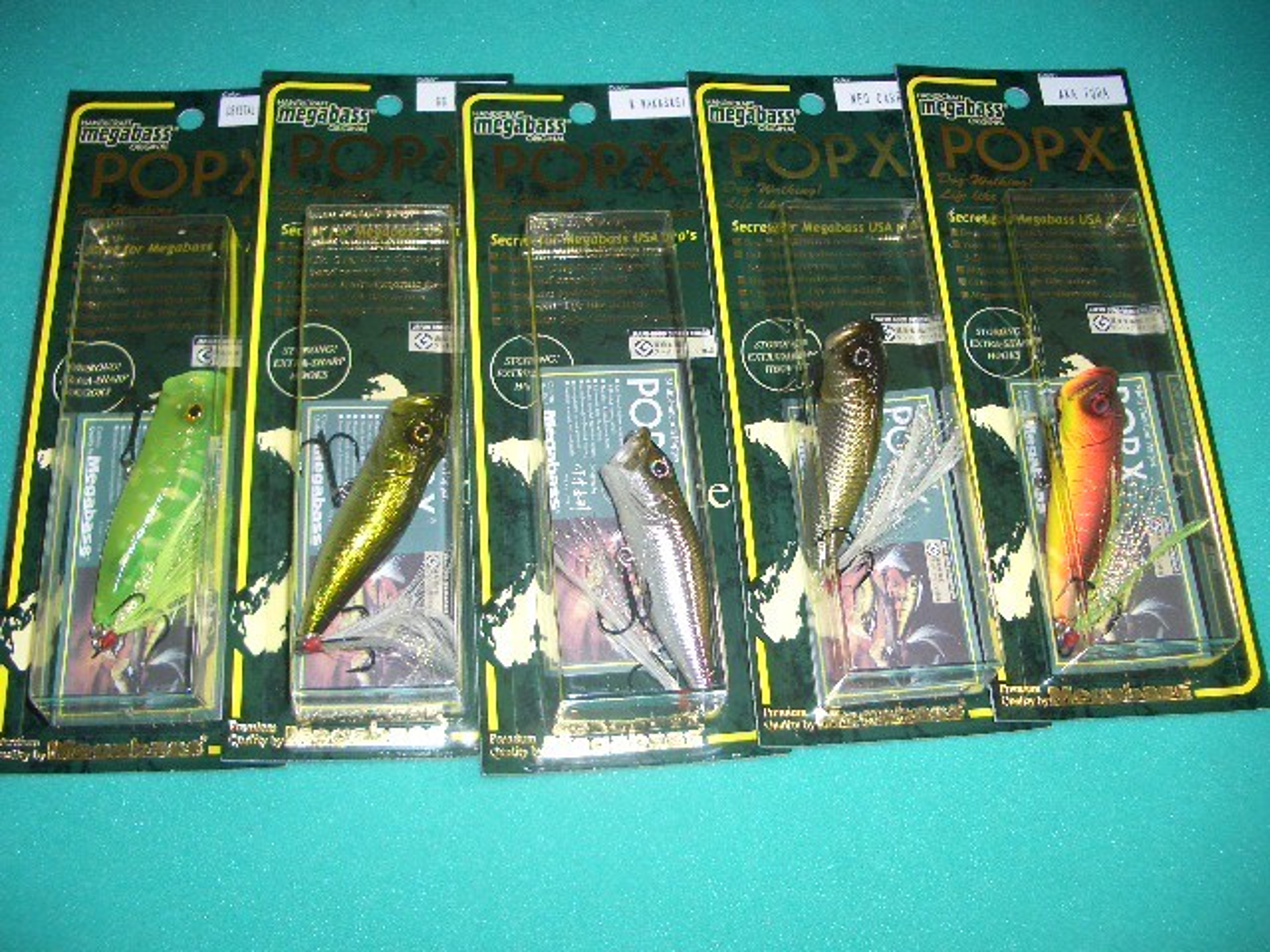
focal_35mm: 35
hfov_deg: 52.6
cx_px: 635
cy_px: 476
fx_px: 1284
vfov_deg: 40.7
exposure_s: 1/60
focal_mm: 5.8
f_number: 2.6
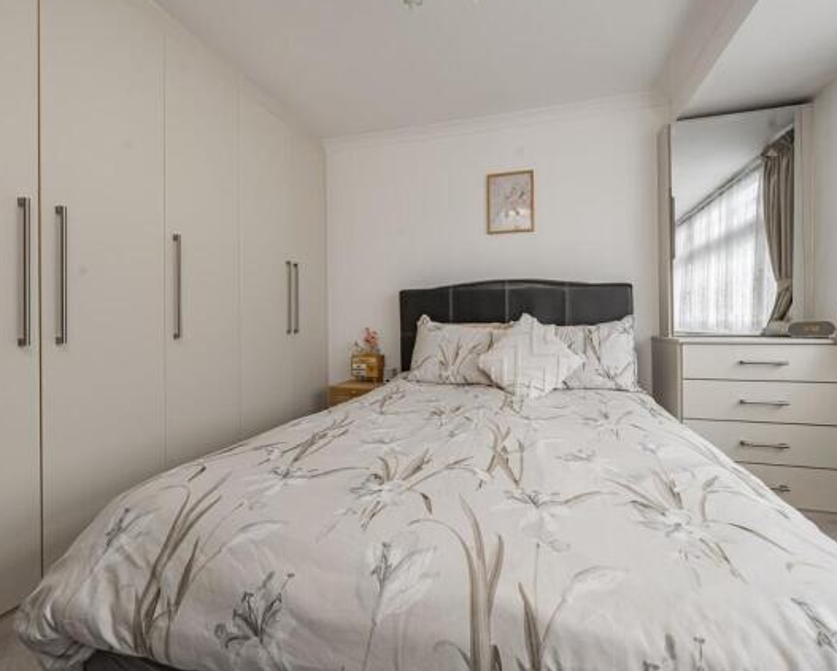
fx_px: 347
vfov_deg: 88.0
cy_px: 332
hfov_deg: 100.5
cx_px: 447
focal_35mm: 14
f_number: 9
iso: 320
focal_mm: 12
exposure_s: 1/13
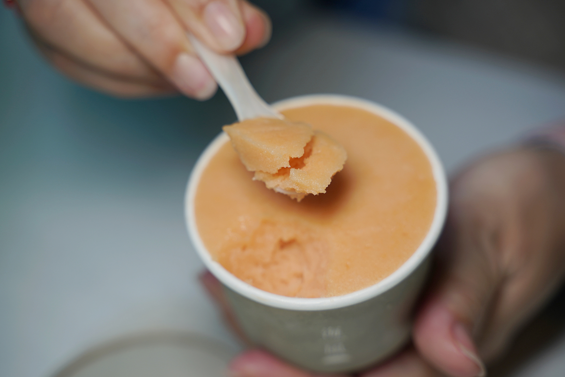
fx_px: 1177
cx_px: 282
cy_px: 188
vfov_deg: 18.2
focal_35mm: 75
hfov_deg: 27.0
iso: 100
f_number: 4
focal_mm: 75
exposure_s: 1/80
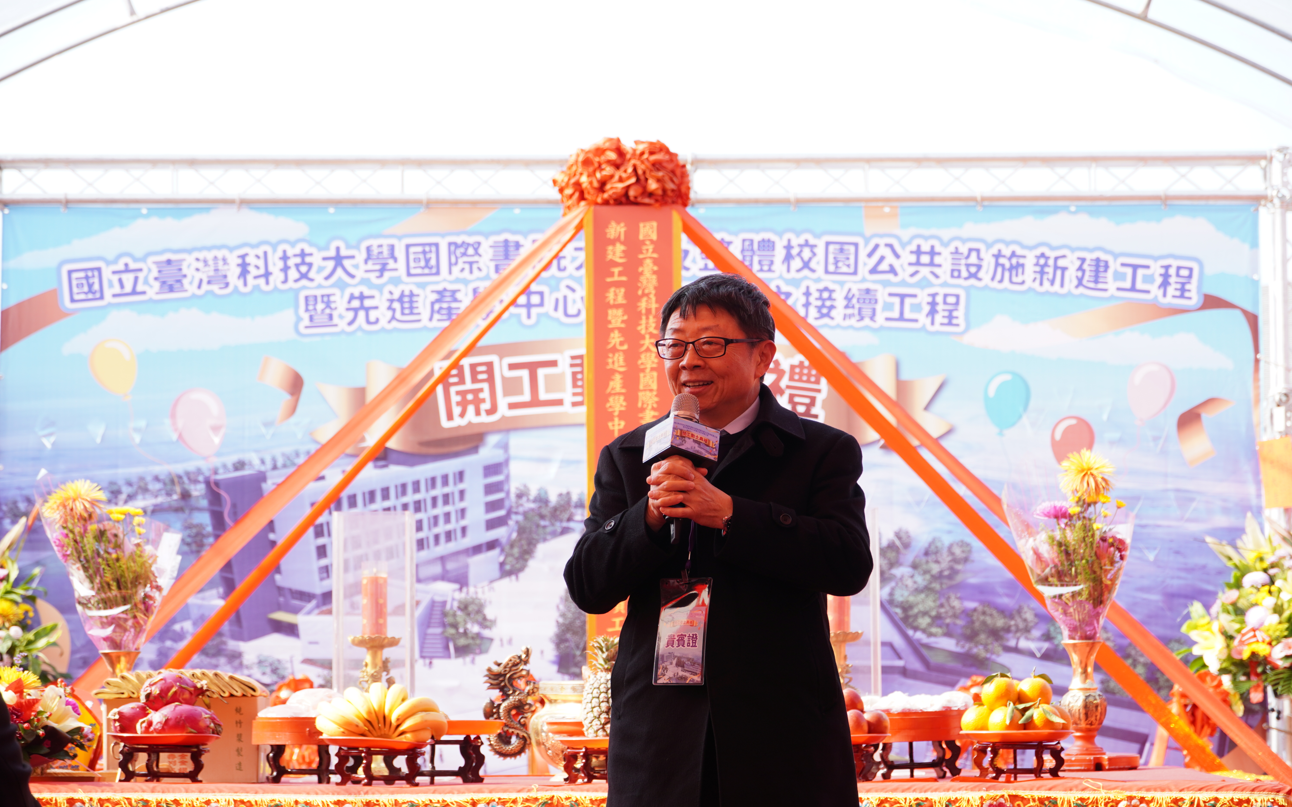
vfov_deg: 12.8
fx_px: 3610
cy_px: 408
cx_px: 646
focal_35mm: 103
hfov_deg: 20.3
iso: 100
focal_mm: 67
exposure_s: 1/100
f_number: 5.6
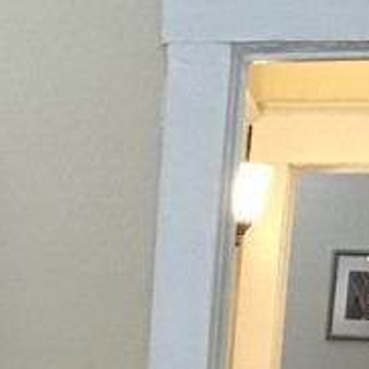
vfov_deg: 10.7
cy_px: 649
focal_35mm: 154
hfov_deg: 11.3
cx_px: 26
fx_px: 1857
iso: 200
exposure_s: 1/30
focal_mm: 3.3
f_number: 2.4
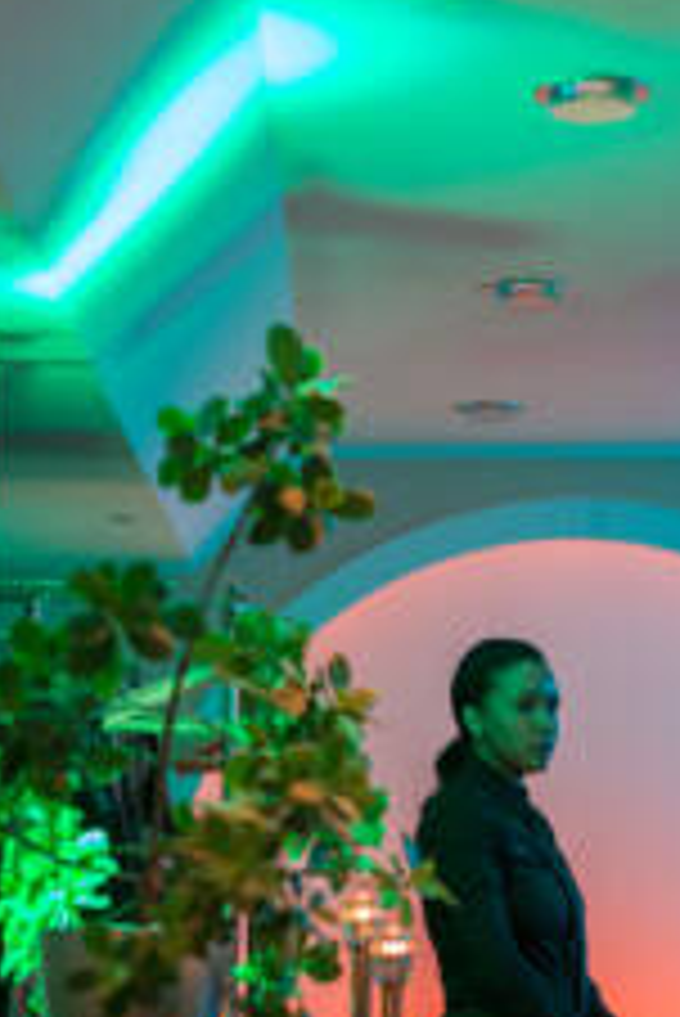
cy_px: 792
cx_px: 538
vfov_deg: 22.8
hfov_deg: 15.5
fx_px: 2489
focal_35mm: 88
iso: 800
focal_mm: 50
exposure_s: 1/100
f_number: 1.8
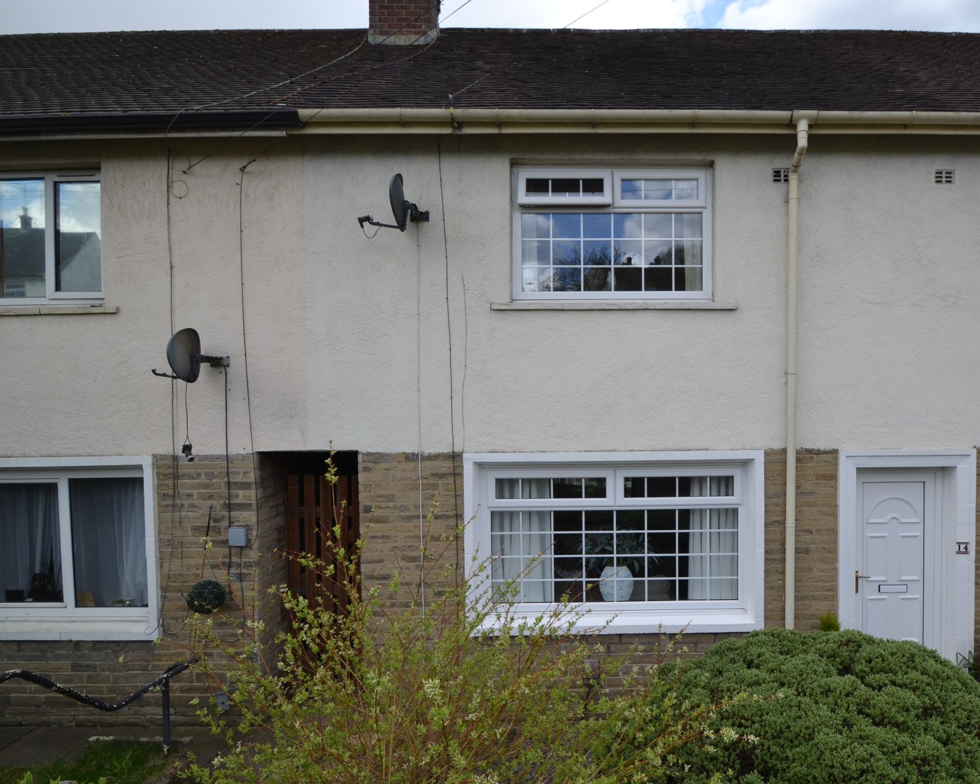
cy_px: 405
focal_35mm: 20
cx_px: 611
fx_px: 589
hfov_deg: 78.2
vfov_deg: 67.3
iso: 100
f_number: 6.3
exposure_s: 1/160
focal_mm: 11.5
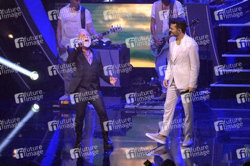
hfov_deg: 4.1
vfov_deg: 2.7
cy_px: 83
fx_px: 3470
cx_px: 125
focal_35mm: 500
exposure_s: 1/400
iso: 16000
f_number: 5.6
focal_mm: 500
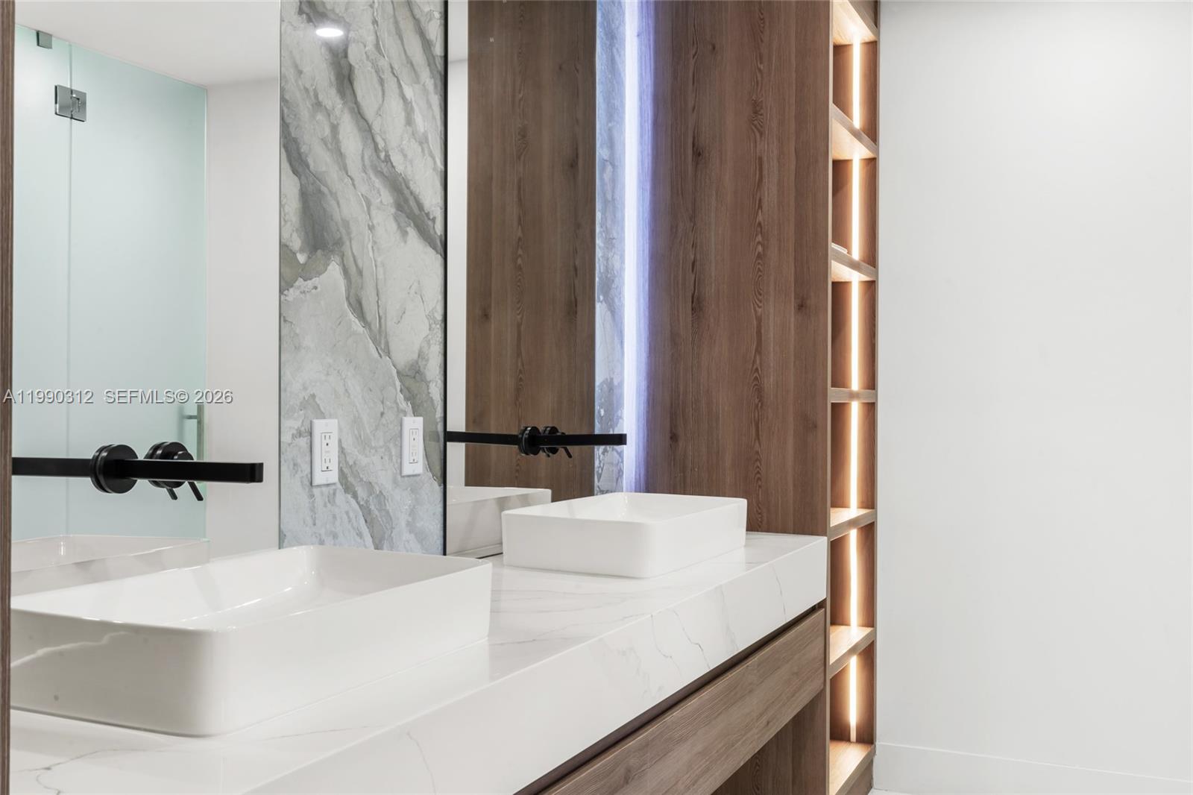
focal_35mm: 35
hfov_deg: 54.4
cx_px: 596
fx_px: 1160
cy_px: 398
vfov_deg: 37.8
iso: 250
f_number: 16
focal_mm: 35
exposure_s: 1/1.67
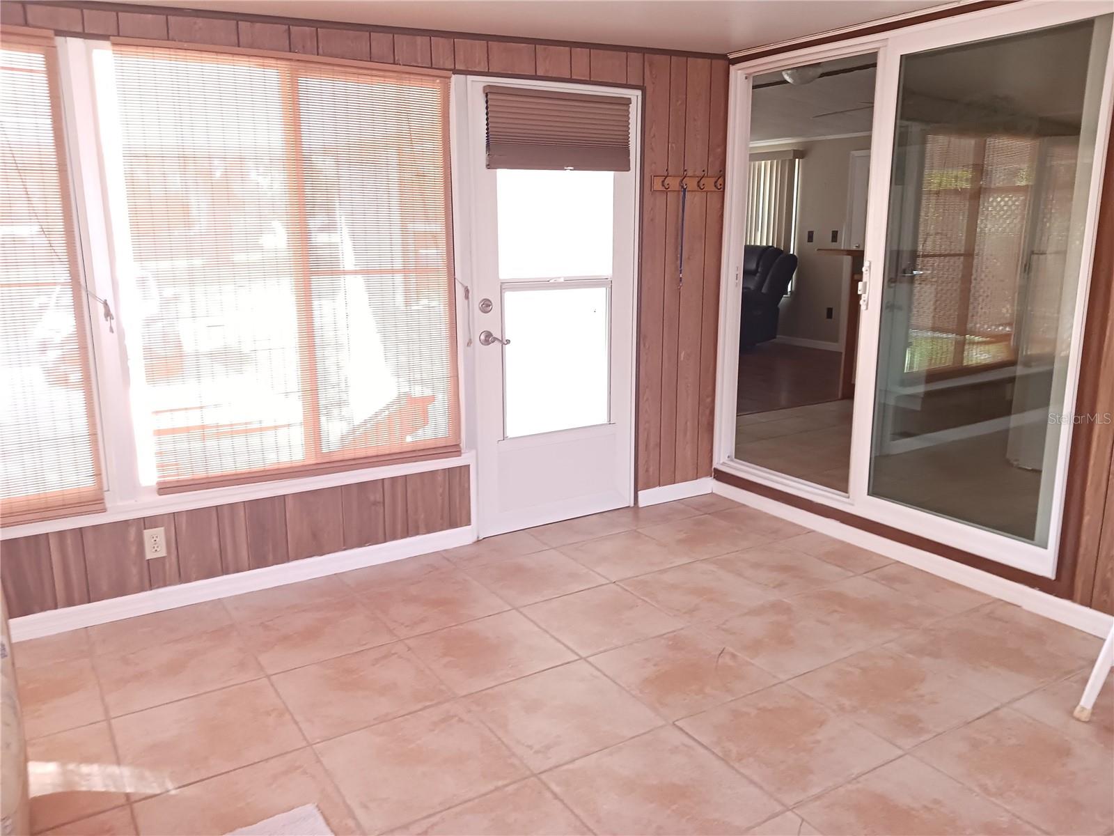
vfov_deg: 51.4
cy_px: 418
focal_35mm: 27
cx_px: 557
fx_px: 869
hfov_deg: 65.3
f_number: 1.8
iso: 400
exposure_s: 1/25
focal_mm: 4
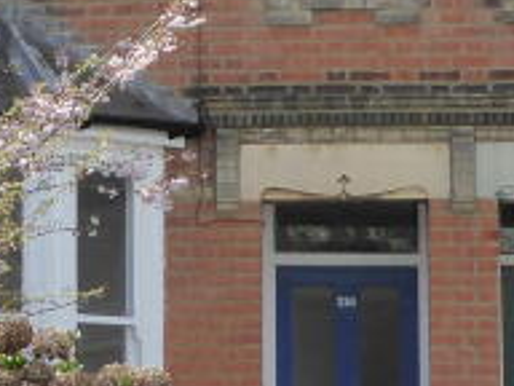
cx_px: -169
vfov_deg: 8.2
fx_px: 2688
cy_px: 107
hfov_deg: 10.7
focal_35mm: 181
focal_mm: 5.8
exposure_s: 1/640
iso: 200
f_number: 3.6
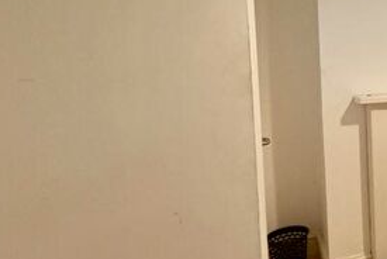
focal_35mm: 37
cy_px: 87
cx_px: 478
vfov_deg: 35.7
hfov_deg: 37.3
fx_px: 398
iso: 320
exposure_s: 1/50
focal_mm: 2.22
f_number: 2.2
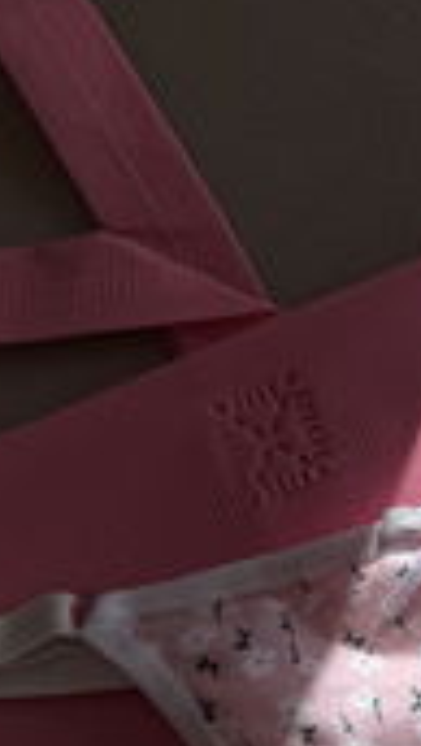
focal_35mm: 81
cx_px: 451
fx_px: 1604
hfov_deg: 14.6
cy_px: 744
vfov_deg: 25.0
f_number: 1.78
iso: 80
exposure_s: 1/5814
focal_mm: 6.76
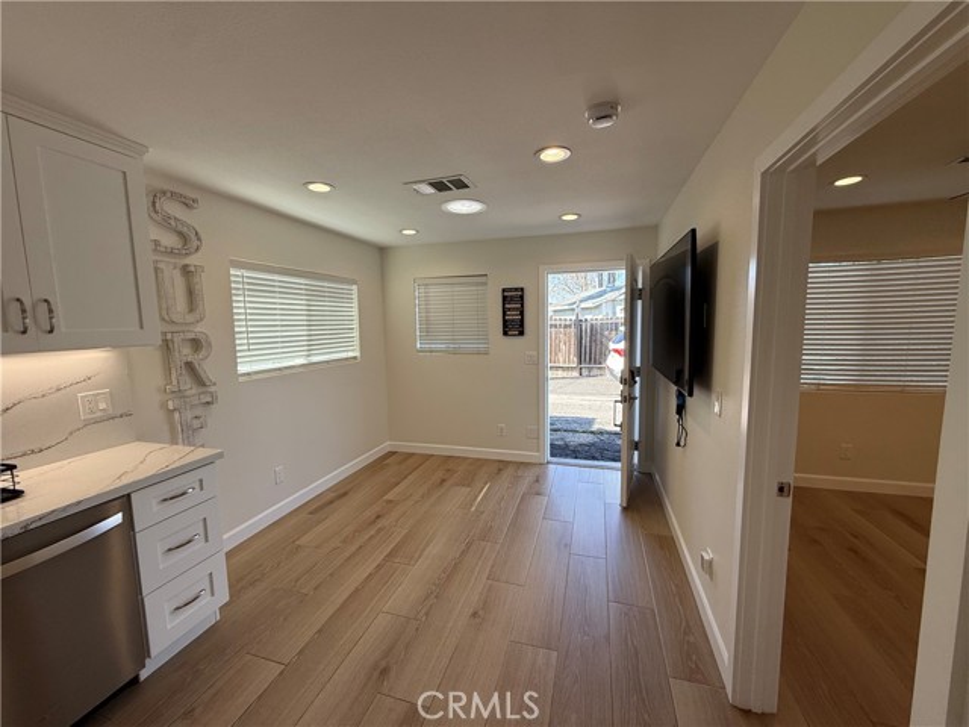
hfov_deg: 102.1
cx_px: 484
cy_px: 364
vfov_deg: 85.7
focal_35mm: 14
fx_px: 392
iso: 64
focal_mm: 2.22
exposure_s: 1/239
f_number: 2.2
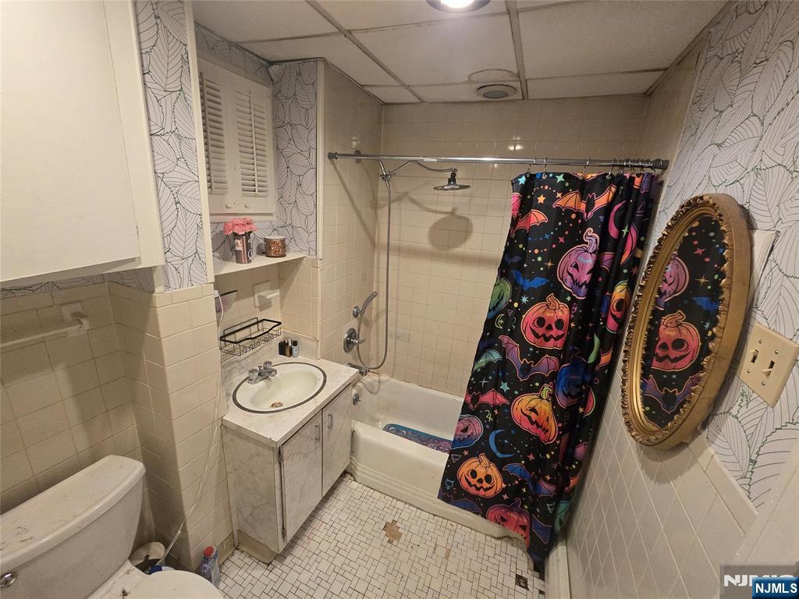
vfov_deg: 89.9
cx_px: 400
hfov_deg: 106.2
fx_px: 300
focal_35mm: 13
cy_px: 300
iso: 640
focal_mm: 2.2
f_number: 2.2
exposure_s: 1/60
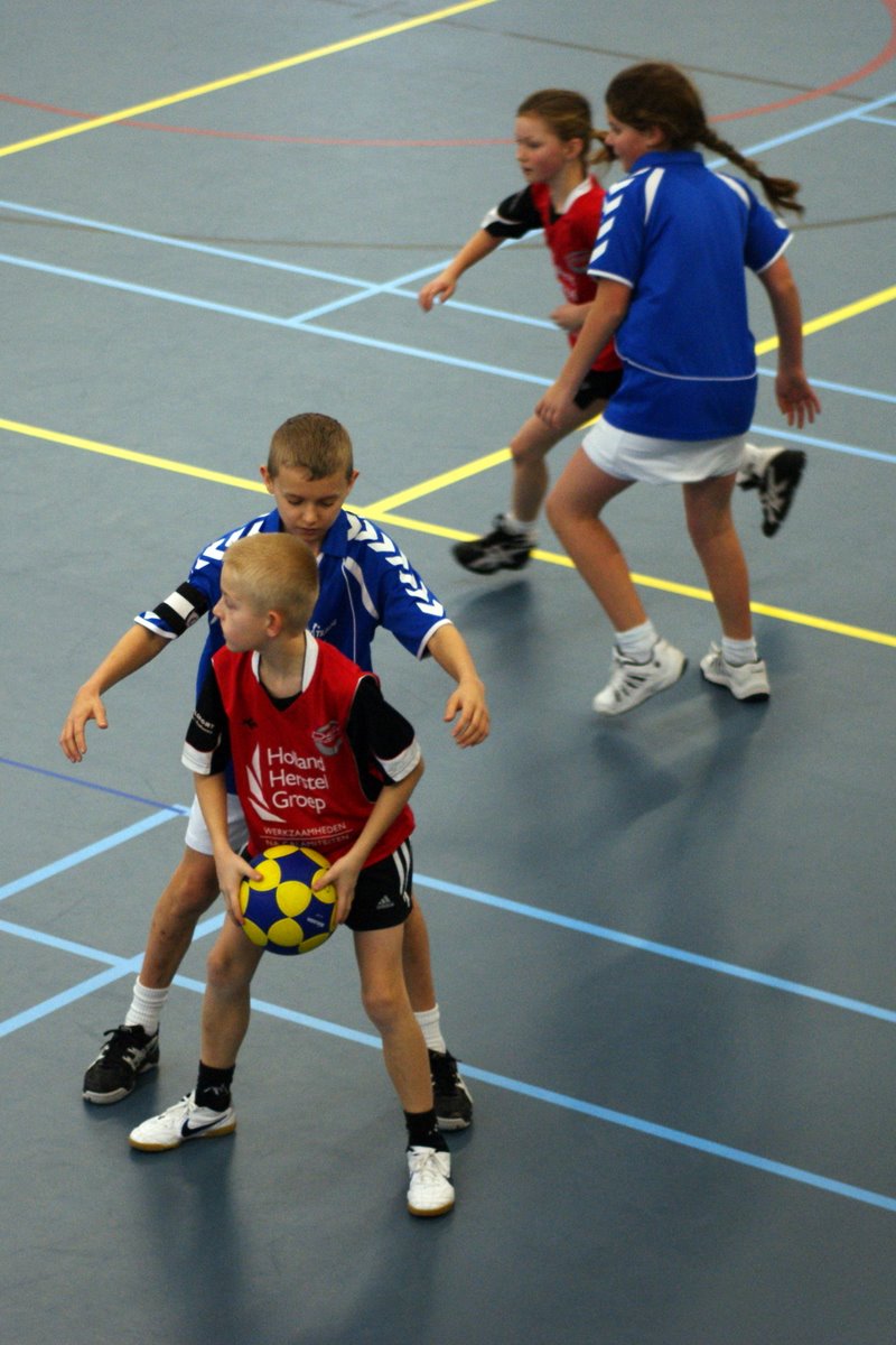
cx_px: 448
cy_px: 672
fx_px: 3920
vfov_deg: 19.5
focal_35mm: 105
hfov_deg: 13.0
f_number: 2.8
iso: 400
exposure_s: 1/250
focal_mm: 70
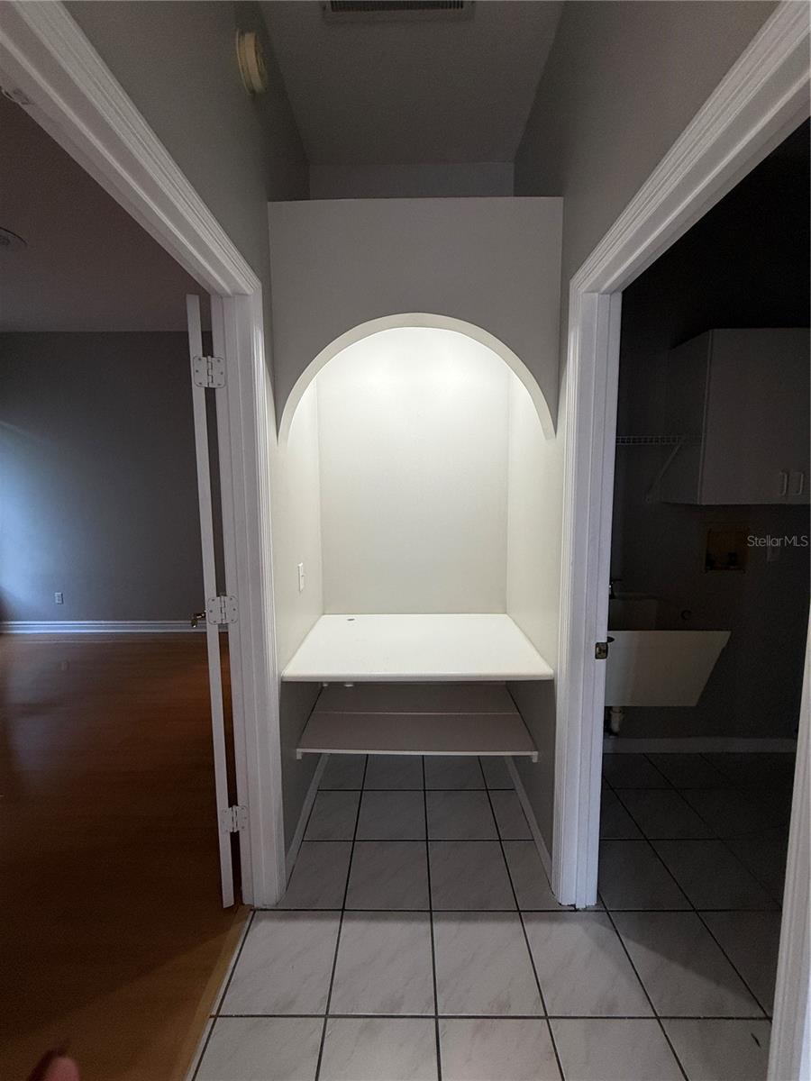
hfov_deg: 85.7
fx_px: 437
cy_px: 540
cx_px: 406
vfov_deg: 102.1
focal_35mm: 14
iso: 200
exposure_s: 1/120
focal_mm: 2.22
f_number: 2.2
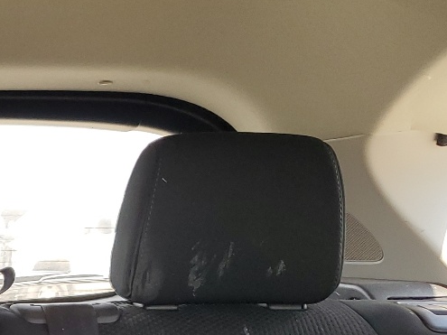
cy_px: 422
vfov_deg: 16.7
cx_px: -152
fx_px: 1084
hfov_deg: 20.9
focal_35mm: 84
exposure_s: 1/120
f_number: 1.5
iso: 55
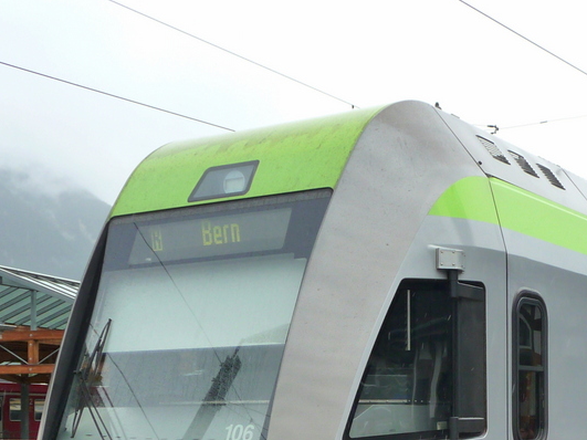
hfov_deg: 29.8
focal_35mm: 64
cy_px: 401
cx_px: 436
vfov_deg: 22.3
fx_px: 1085
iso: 160
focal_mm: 5.6
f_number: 3.6
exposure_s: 1/400
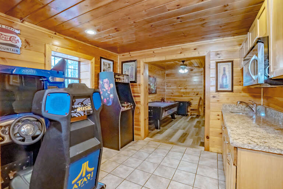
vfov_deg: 73.7
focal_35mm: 16
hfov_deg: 96.7
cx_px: 142
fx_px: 126
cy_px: 94
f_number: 8
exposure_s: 1/160
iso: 3200
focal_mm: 16
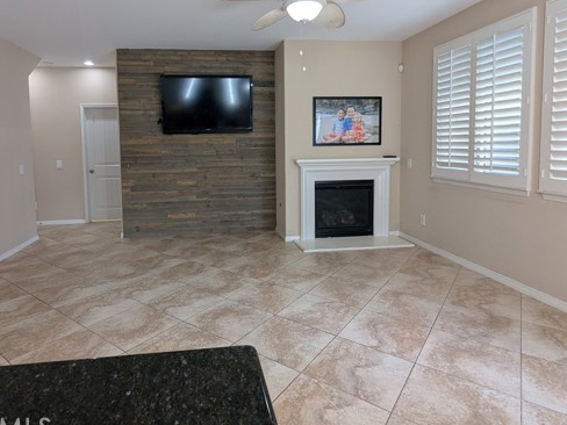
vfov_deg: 62.8
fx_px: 344
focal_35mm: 21
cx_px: 243
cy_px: 165
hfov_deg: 78.5
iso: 96
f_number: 2.2
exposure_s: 1/60
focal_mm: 2.35
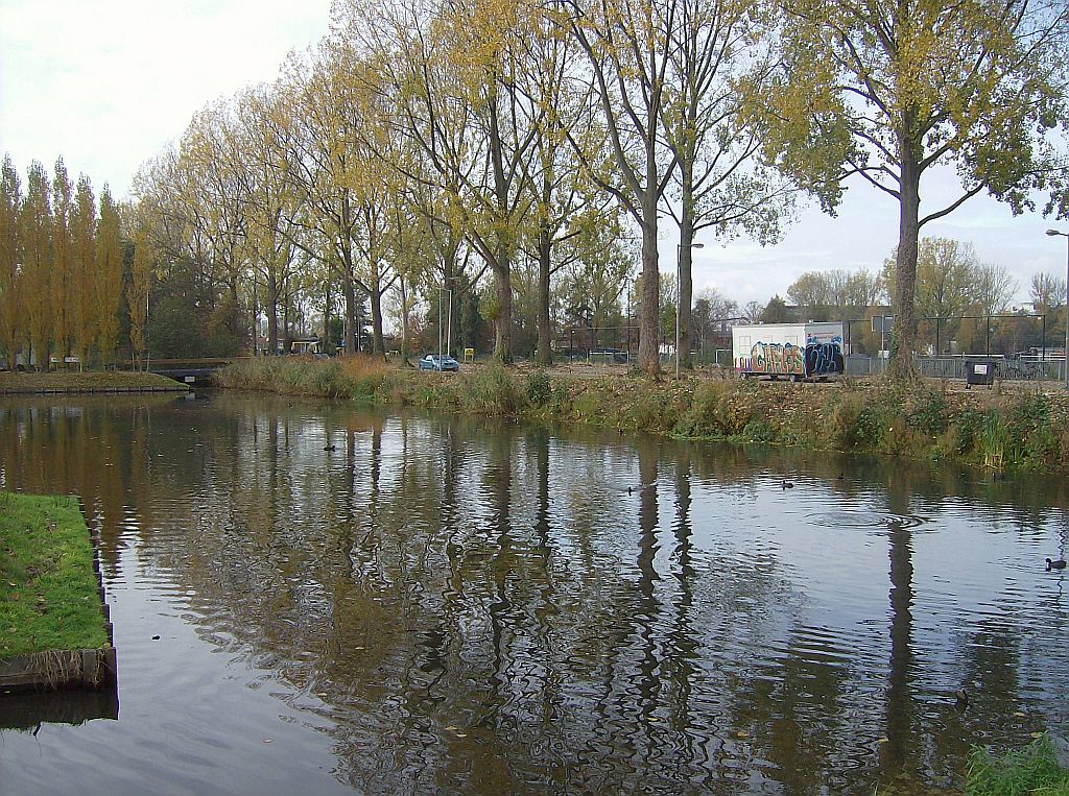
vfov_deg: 39.5
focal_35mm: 36
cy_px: 398
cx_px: 534
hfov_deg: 51.5
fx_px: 1109
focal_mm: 6
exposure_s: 1/273
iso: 100
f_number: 4.7
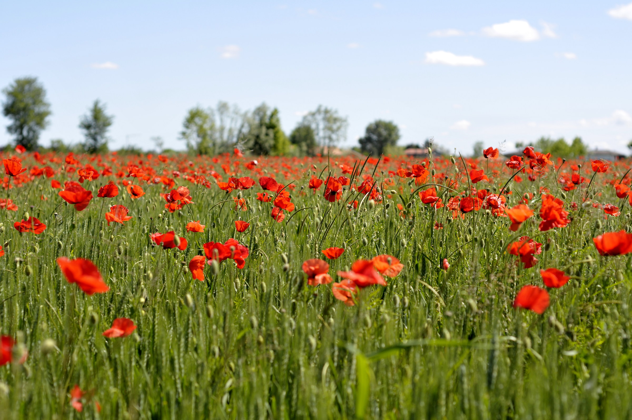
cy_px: 210
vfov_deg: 18.1
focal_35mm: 75
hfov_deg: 27.0
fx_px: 1315
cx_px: 316
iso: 200
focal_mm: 50
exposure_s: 1/1250
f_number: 4
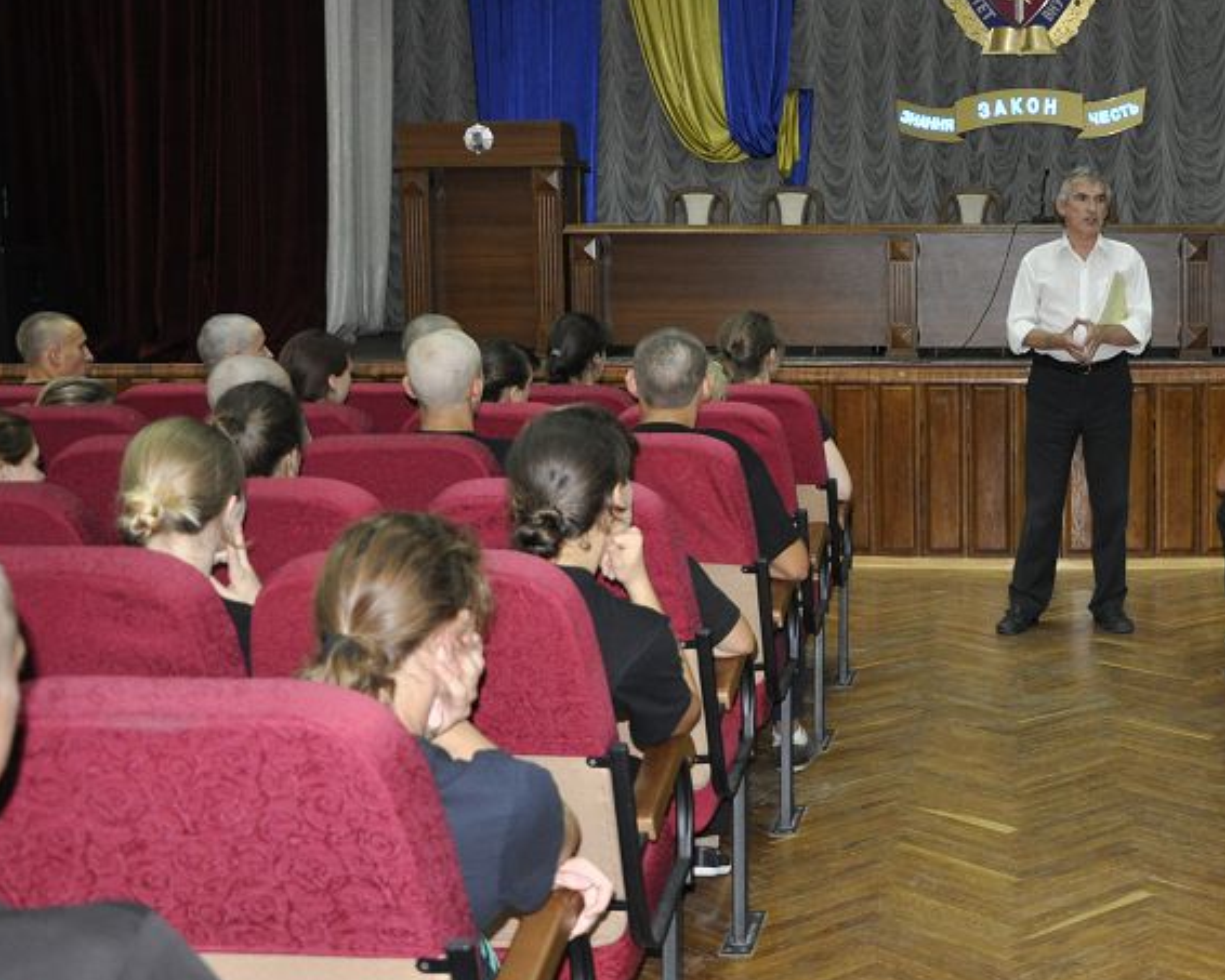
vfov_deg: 27.1
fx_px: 2031
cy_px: 435
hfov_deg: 32.3
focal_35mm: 56
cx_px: 1052
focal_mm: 22
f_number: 3.8
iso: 800
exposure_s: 1/60
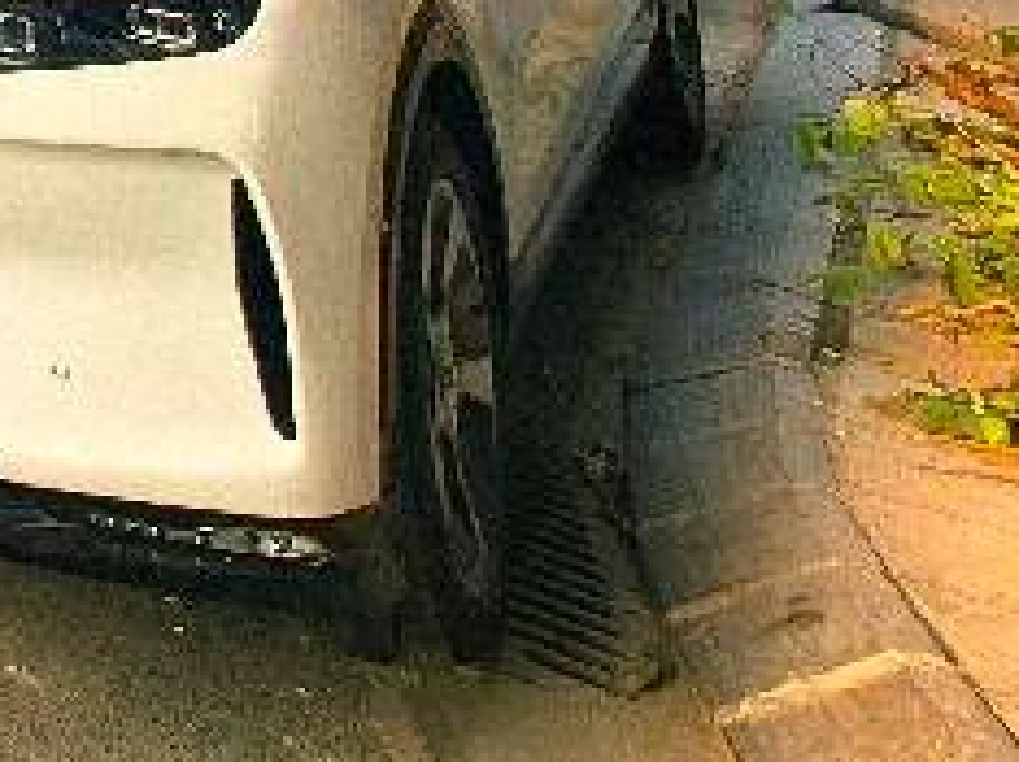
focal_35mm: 57
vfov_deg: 16.7
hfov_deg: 18.5
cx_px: -1093
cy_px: -880
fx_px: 1676
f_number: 2.2
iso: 50
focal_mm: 2.2
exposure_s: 1/154
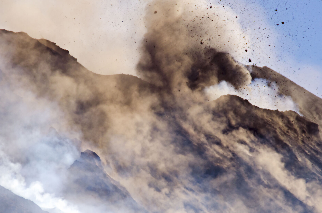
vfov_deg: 1.0
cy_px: 137
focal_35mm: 1314
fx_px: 11729
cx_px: 147
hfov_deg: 1.6
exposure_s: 1/250
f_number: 10
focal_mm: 600
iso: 100
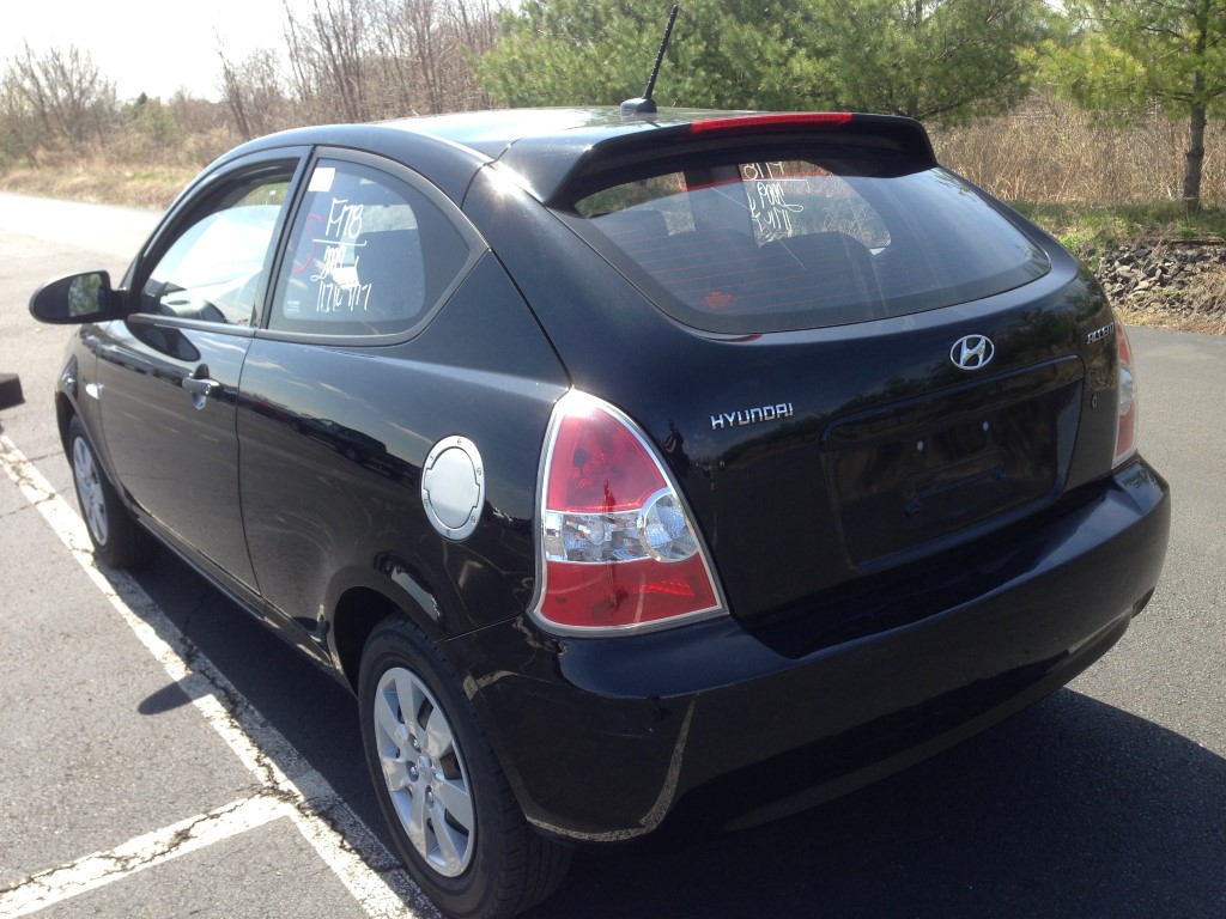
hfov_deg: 55.4
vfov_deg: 42.9
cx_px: 613
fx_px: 1169
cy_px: 460
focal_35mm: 33
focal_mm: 4.12
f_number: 2.4
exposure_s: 1/448
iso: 50
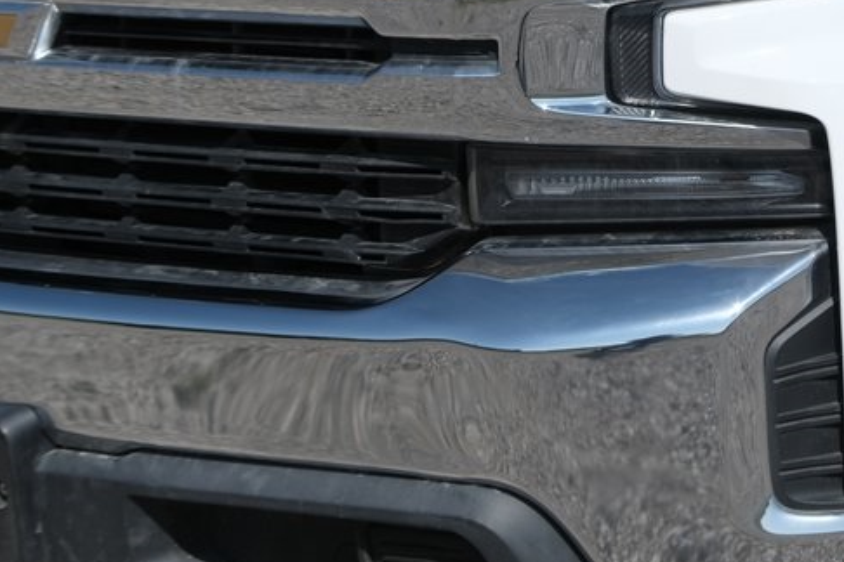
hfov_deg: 11.7
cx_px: 677
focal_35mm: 175
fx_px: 4102
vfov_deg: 7.8
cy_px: 42
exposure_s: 1/1250
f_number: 5
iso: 160
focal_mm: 55
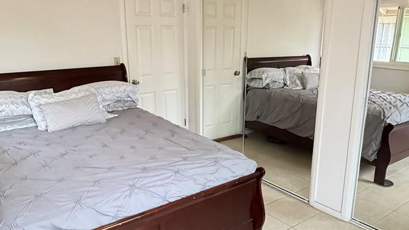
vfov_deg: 35.6
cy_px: 119
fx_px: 358
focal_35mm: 33
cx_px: 219
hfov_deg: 59.4
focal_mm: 2.22
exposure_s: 1/120
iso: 640
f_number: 2.2
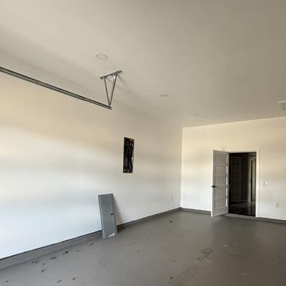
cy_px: 168
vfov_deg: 71.6
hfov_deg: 70.6
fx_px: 196
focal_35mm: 21
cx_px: 184
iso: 250
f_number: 2.2
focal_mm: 2.22
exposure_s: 1/72
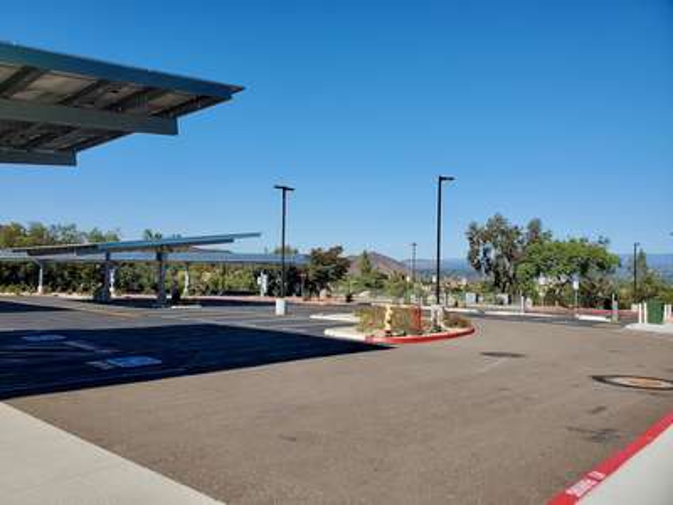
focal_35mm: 26
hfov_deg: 67.3
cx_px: 336
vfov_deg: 53.1
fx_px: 505
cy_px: 252
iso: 50
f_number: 2.4
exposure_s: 1/1783
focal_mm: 4.3
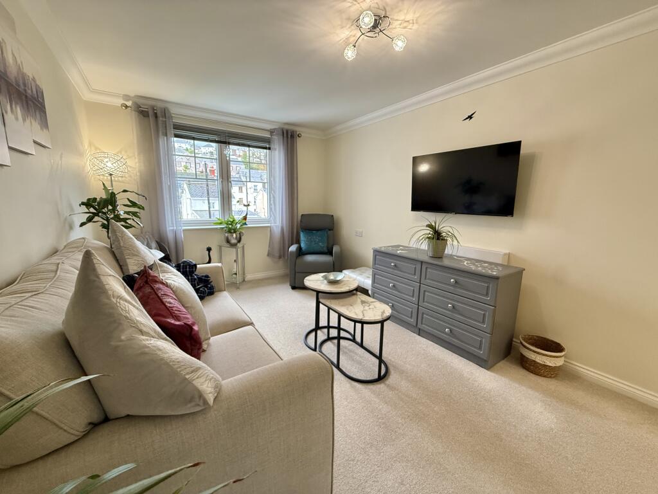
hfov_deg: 102.1
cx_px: 329
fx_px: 266
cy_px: 247
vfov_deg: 85.7
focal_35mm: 14
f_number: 2.2
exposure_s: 1/100
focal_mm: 2.22
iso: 500
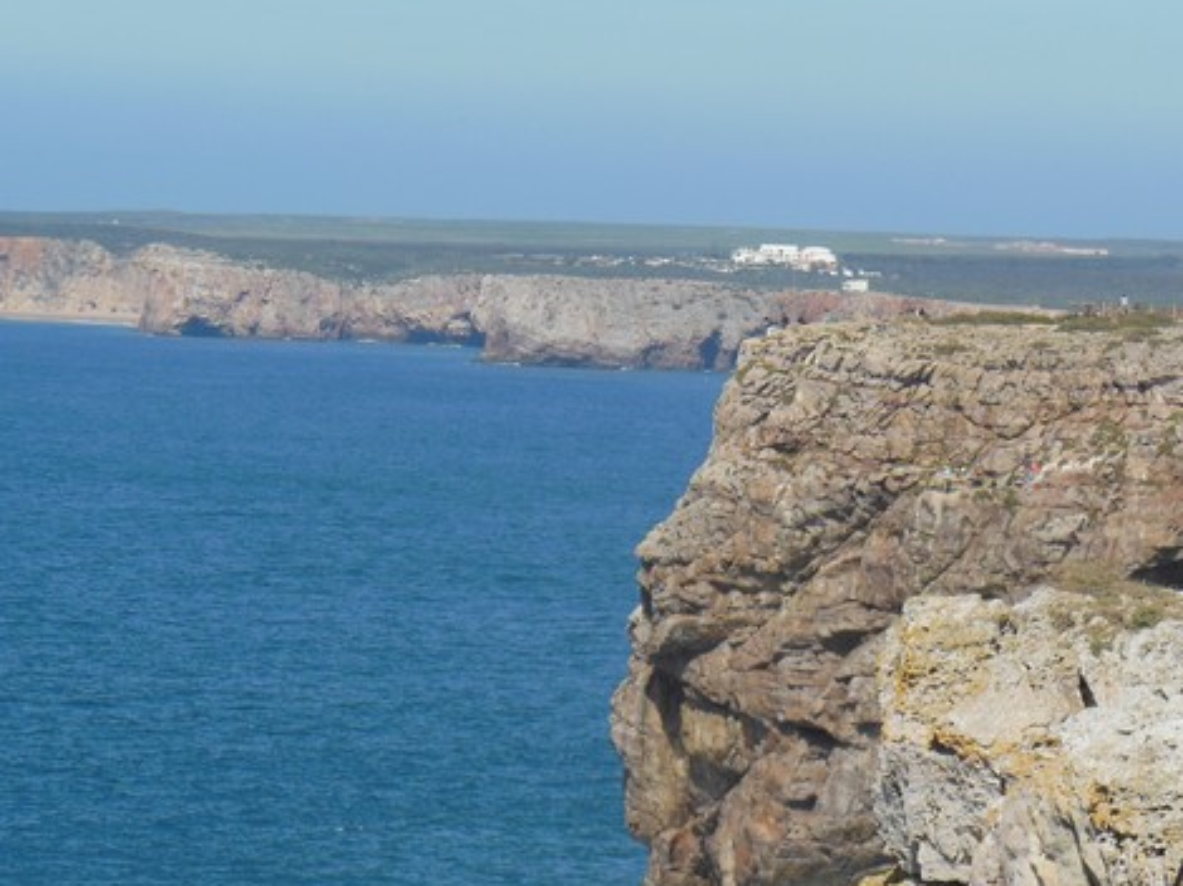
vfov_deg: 7.8
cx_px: 785
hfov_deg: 10.5
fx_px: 6456
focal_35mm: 189
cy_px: 644
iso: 125
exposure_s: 1/1000
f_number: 4.8
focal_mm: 19.7
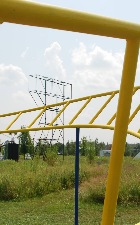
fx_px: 372
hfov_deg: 21.2
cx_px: 100
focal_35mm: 61
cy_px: 145
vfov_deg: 33.3
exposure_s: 1/250
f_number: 8
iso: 100
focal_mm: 20
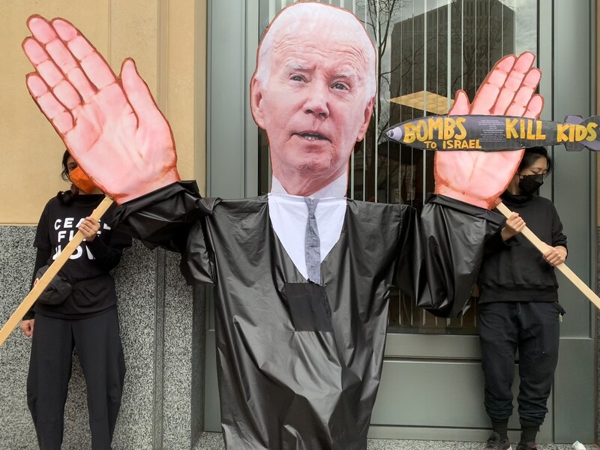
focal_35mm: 26
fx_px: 451
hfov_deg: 67.3
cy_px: 225
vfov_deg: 53.1
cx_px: 300
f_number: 1.8
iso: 25
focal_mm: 4.25
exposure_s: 1/587
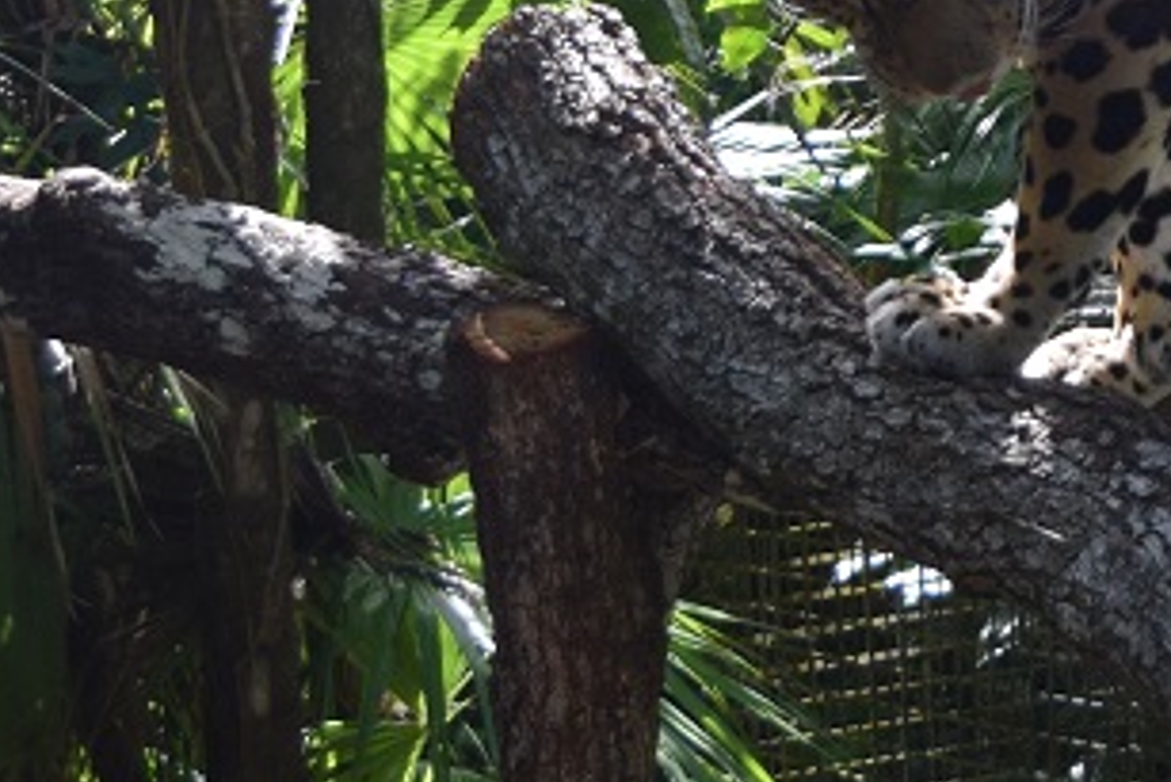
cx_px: 1407
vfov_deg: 8.5
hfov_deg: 12.5
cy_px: 72
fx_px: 5239
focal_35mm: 161
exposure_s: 1/1000
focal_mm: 22
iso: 450
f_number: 4
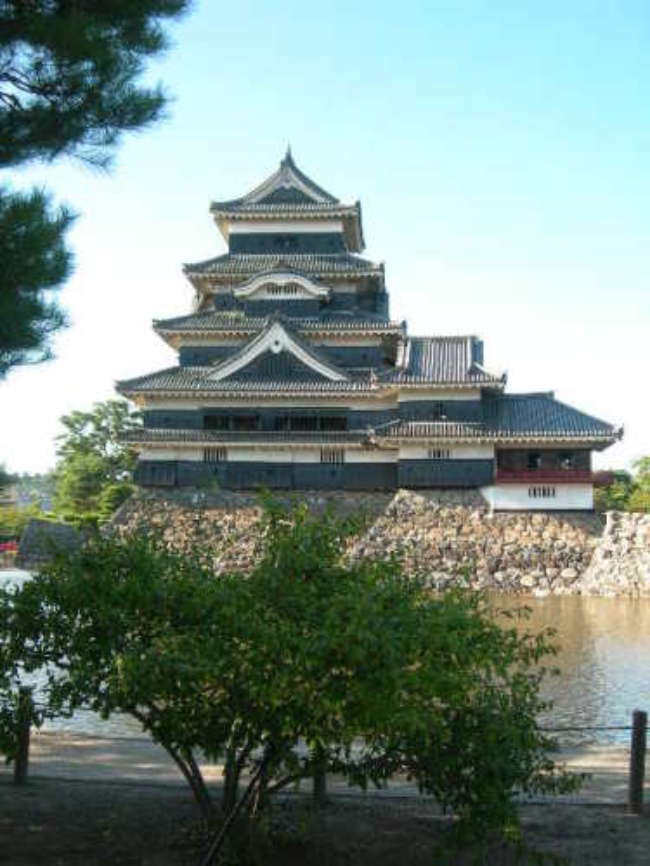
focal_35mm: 41
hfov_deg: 35.1
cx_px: 325
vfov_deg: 45.8
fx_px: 1027
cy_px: 433
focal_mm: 8.5
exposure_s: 1/198
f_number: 2.9
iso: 50
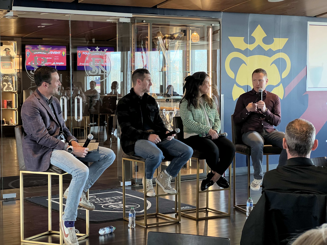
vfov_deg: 19.1
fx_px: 727
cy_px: 122
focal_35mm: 77
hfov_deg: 25.3
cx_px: 164
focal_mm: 9
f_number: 2.8
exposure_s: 1/60
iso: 250
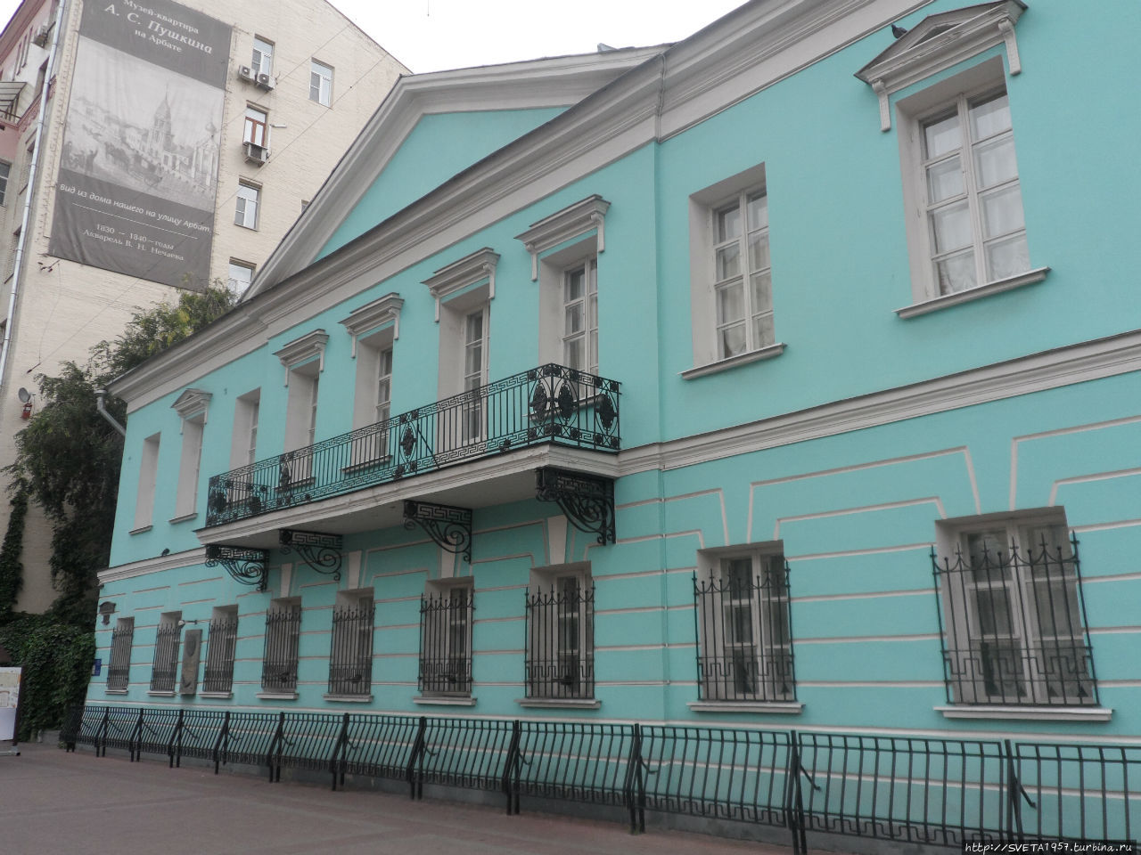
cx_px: 570
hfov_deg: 63.4
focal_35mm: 28
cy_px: 428
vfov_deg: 49.7
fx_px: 923
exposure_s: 1/250
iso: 80
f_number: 3.1
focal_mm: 4.9
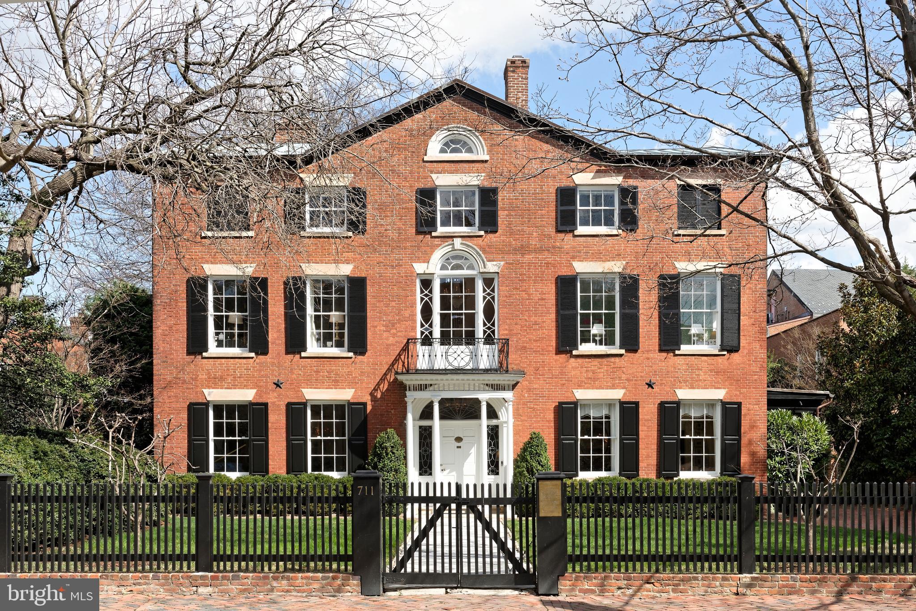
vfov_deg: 37.9
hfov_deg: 54.4
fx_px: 891
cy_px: 306
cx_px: 458
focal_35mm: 35
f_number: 10
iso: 320
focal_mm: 35
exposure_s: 1/320
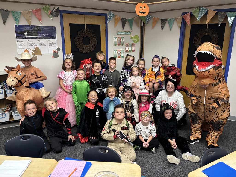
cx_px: 118
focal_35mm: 26
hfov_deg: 67.3
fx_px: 177
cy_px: 88
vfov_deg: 53.1
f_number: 1.6
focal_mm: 5.96
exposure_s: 1/60
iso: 250
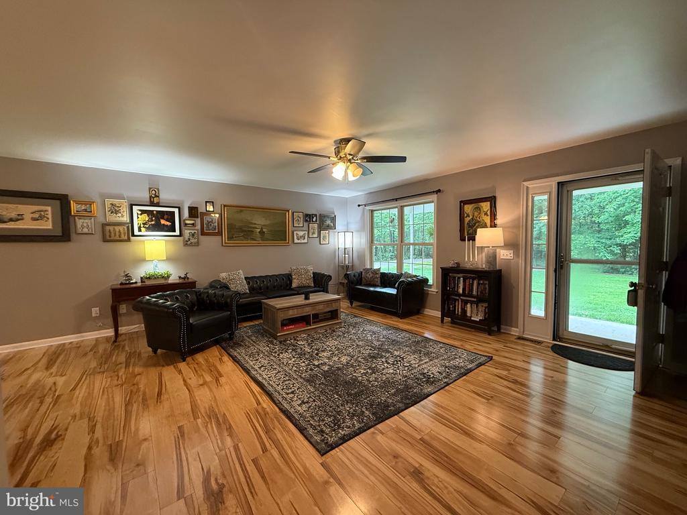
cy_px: 258
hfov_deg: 102.1
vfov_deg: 85.7
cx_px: 344
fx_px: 278
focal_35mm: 14
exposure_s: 1/60
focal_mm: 2.22
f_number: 2.2
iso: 320
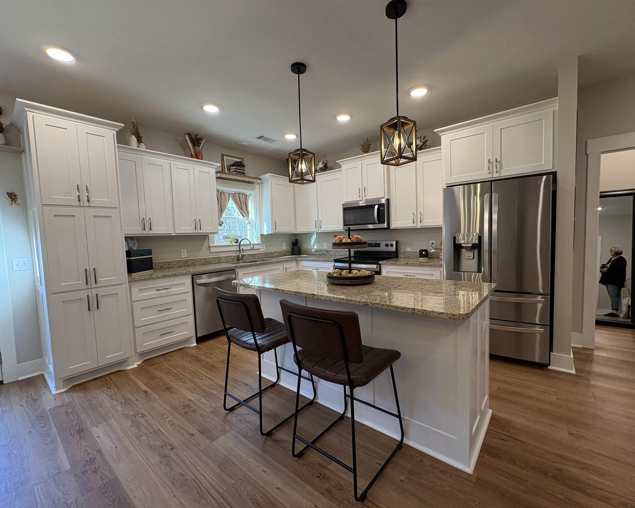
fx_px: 282
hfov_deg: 96.8
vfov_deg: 84.0
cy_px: 253
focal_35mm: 15
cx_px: 322
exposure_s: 1/120
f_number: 2.2
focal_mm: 2.22
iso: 200
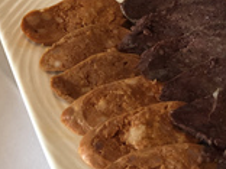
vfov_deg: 10.1
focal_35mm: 146
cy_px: 29
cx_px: 155
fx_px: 953
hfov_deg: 13.5
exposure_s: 1/50
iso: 320
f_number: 2.8
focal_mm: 6.6
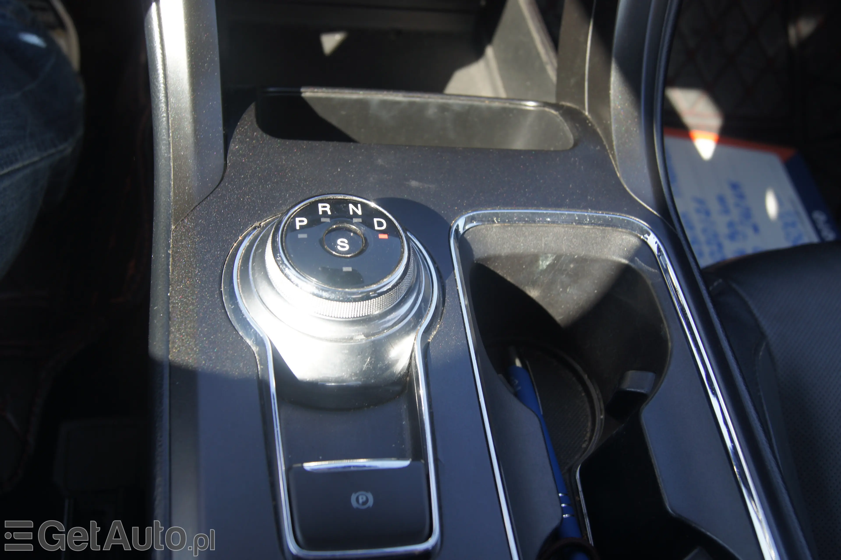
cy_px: 280
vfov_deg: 34.2
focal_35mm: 39
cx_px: 420
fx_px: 911
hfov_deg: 49.6
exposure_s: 1/60
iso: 100
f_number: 5.6
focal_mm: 26
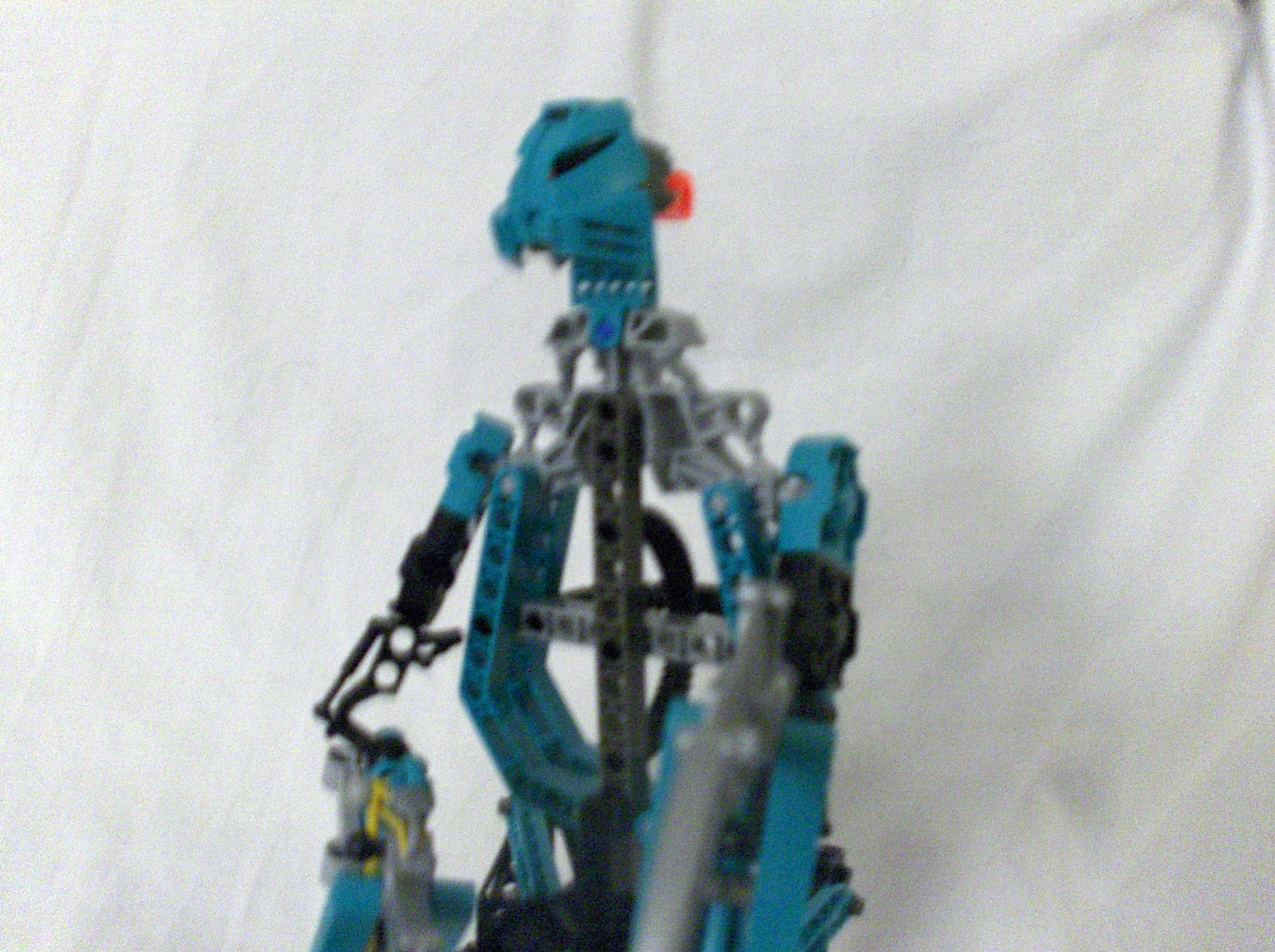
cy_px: 476
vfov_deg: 49.6
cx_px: 638
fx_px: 1030
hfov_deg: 63.5
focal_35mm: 28
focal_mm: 5.8
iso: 200
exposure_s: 1/9.68
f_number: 2.8
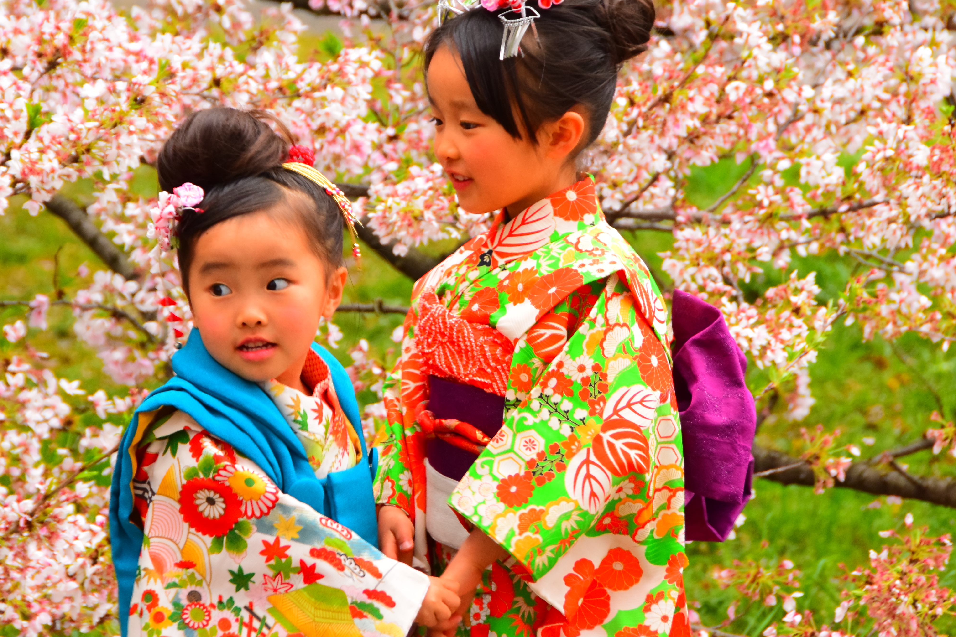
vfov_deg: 4.7
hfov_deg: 7.1
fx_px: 7753
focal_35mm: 292
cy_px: 181
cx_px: 408
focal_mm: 130
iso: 1000
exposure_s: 1/50
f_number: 7.1
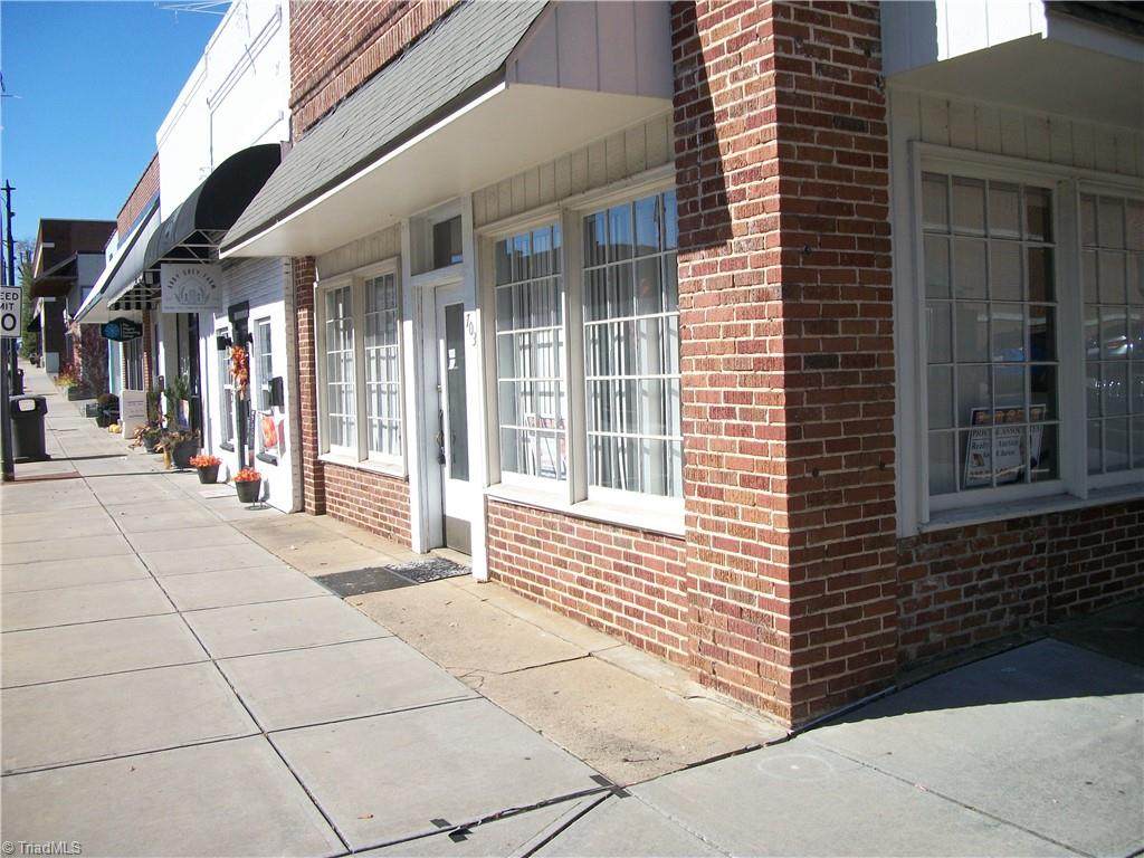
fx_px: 1058
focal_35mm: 32
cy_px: 429
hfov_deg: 56.8
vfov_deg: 44.2
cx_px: 572
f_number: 8.8
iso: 80
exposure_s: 1/160
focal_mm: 5.7
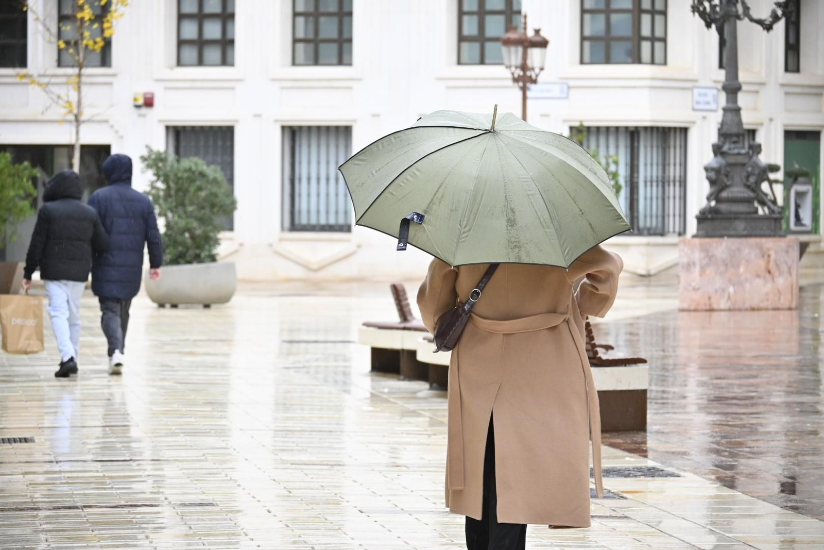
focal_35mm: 156
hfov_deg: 13.2
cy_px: 275
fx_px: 3571
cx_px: 412
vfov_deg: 8.8
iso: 1000
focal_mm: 104
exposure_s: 1/250
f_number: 5
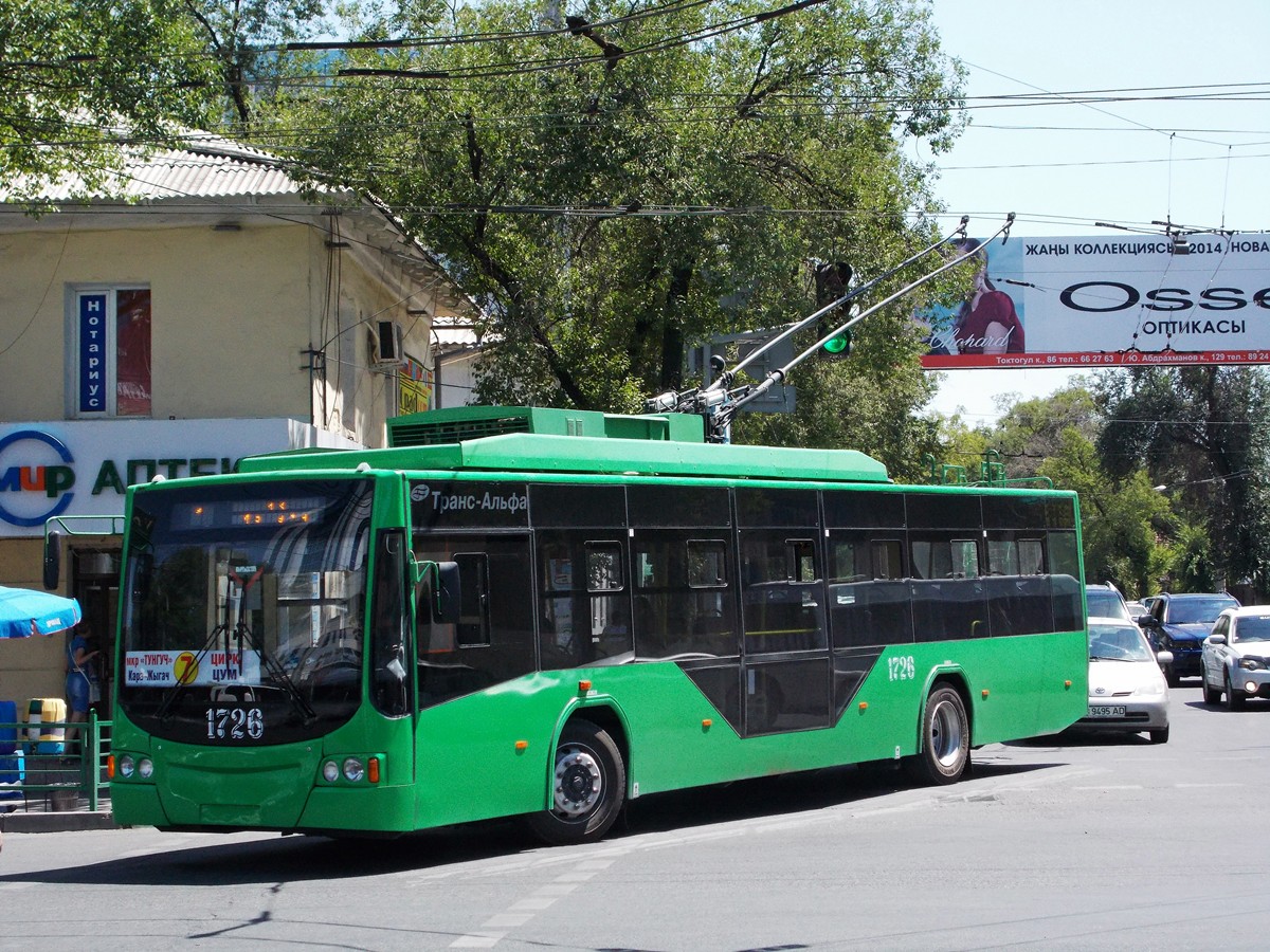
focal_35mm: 76
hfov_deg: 25.7
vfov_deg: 19.4
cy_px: 476
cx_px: 635
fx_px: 2788
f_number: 5.8
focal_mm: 13.5
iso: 200
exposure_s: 1/500
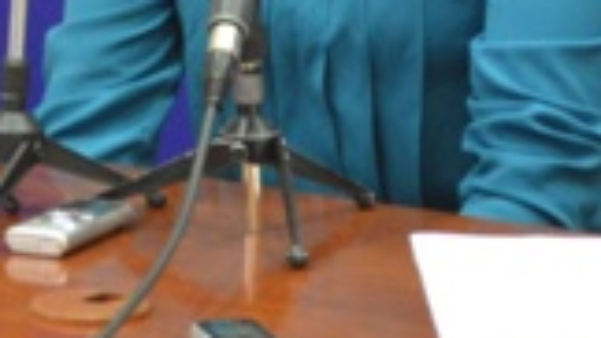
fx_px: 4349
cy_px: -418
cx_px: -78
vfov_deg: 4.4
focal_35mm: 273
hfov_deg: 7.8
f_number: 5.3
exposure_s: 1/30
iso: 1600
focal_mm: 44
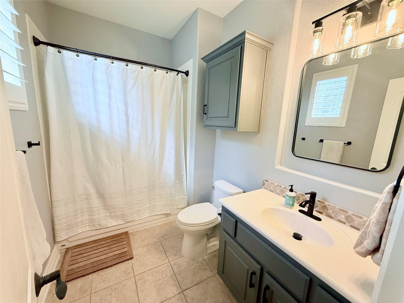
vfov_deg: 85.7
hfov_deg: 102.1
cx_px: 202
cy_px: 152
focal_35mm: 14
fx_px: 163
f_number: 2.2
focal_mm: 2.22
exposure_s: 1/60
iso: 250
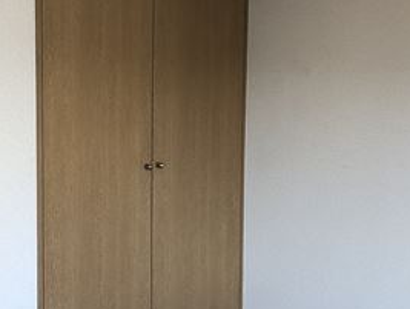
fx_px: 795
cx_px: 84
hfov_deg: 28.3
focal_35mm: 67
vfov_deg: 21.9
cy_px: 121
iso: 25
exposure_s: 1/33
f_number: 1.8
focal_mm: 3.99
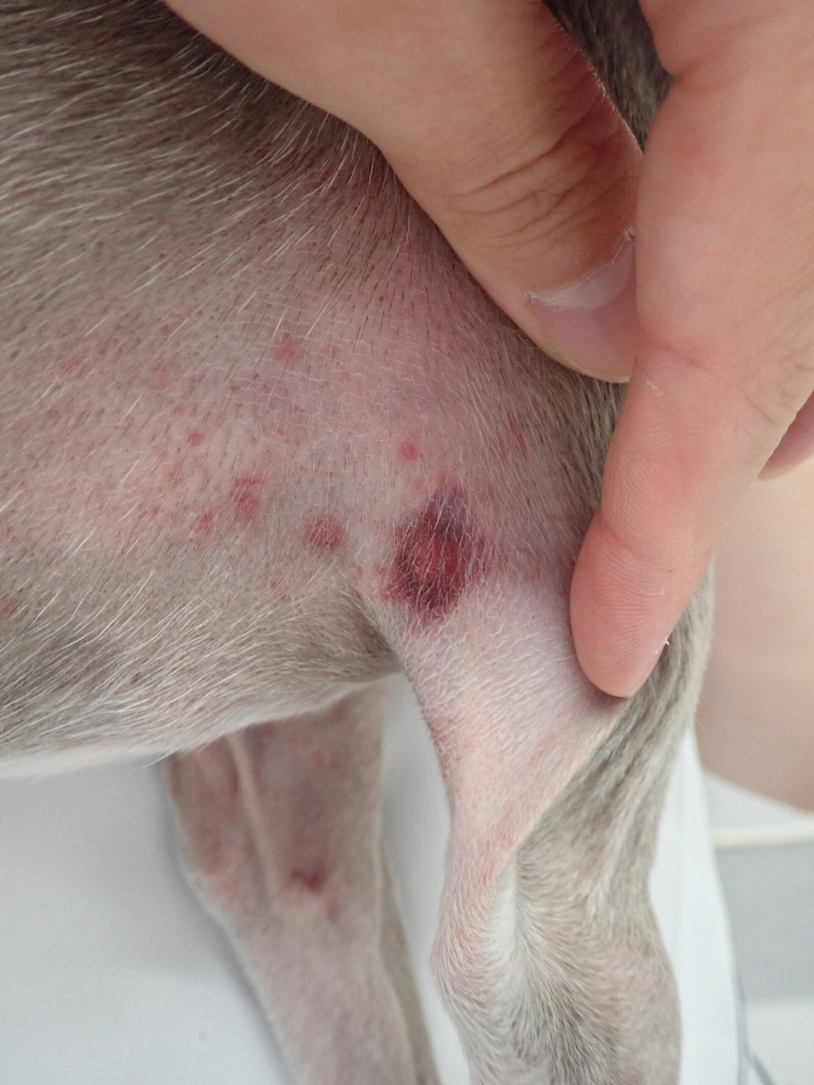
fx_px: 941
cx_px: 407
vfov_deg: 60.0
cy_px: 542
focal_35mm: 30
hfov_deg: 46.8
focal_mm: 5.5
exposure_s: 1/125
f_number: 2.3
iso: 640
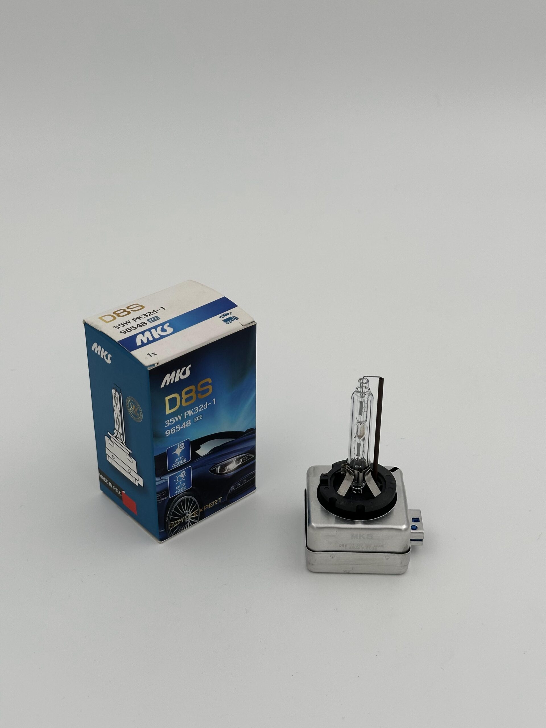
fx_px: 1009
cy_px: 364
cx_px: 273
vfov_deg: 39.7
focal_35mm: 48
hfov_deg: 30.3
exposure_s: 1/953
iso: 64
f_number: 1.78
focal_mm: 6.86
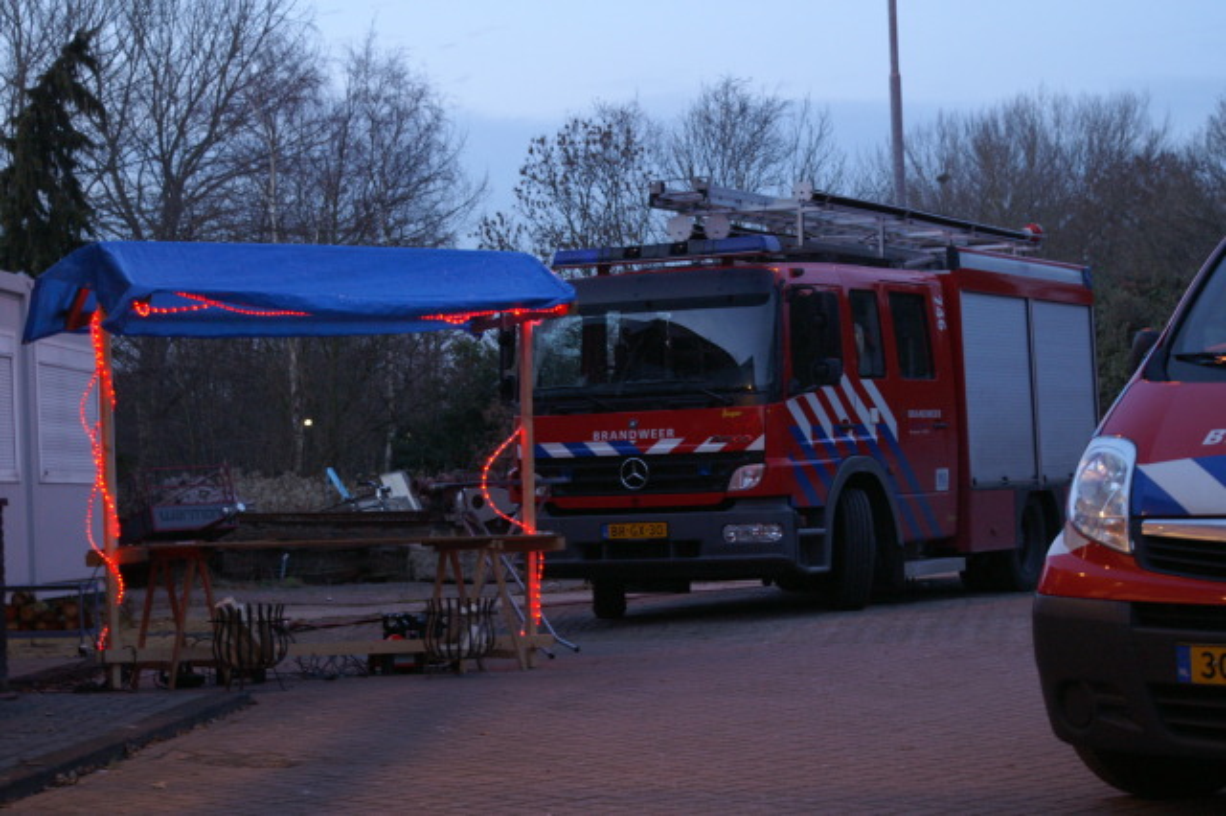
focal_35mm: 75
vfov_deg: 18.2
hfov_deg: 27.0
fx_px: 2553
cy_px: 408
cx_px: 613
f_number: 5.6
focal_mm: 50
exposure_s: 1/6
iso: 800
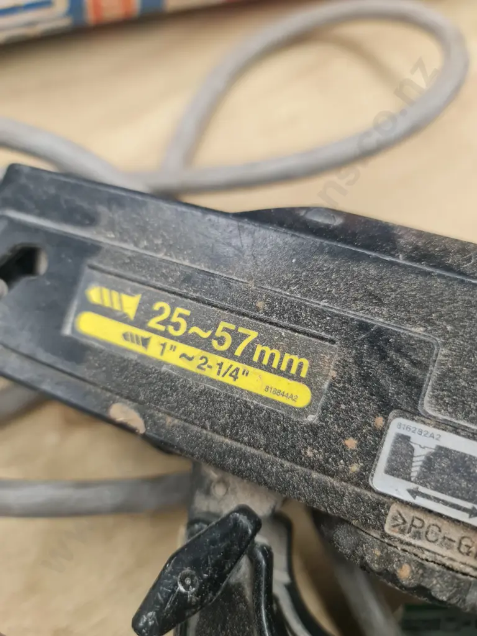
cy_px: 318
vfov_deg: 69.4
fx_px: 459
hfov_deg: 54.9
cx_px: 238
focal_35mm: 25
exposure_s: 1/120
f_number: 1.8
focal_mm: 7
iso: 200
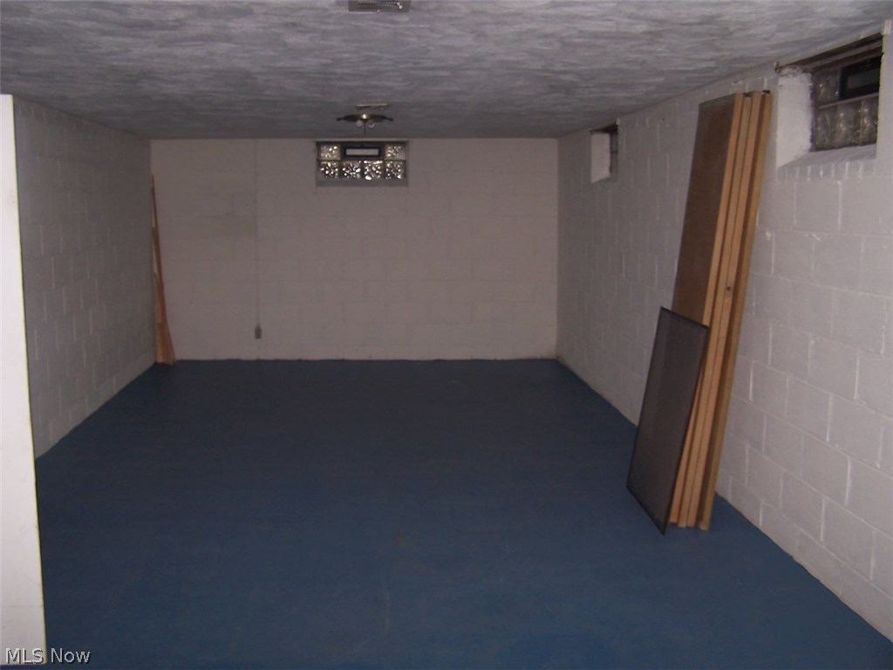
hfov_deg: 49.0
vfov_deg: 37.7
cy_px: 335
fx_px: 980
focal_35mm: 38
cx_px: 446
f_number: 2.8
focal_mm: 6.3
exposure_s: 1/60
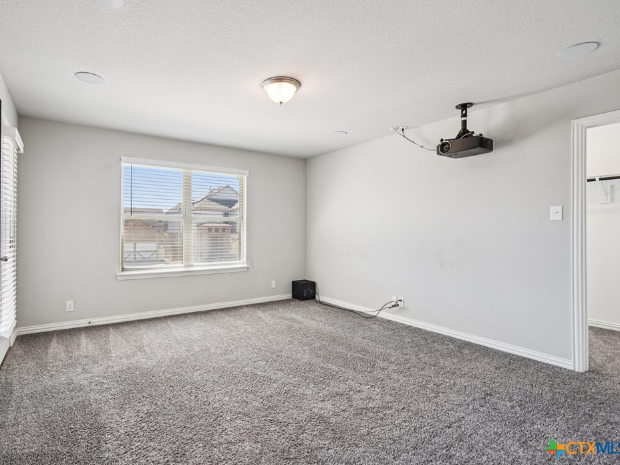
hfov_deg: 87.5
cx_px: 279
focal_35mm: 18
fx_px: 322
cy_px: 231
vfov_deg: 71.6
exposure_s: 1/30
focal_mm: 16
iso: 160
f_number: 8
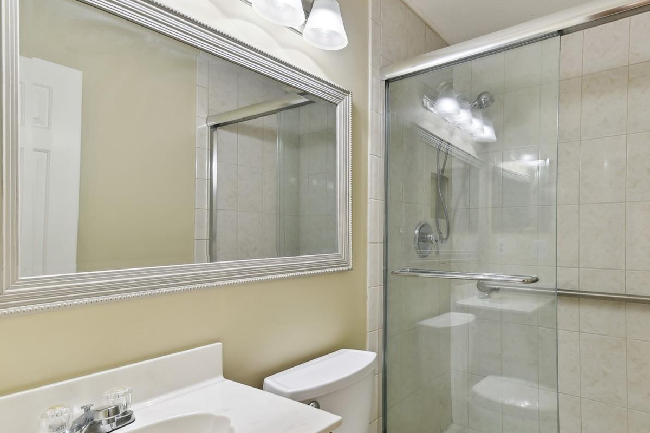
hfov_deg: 82.3
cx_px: 408
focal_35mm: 20
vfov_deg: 61.8
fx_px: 361
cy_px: 234
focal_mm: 10
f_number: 7.1
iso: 100
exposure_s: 1/13
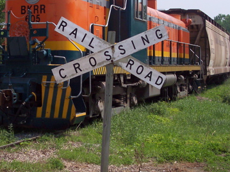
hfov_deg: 26.1
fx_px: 492
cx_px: 68
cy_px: 51
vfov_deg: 19.8
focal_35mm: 74
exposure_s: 1/1000
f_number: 4.8
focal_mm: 8
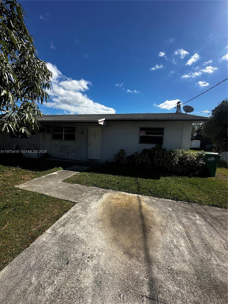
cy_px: 152
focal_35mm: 14
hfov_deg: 85.7
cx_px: 114
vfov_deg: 102.1
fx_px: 123
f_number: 2.2
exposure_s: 1/1855
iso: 50
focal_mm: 2.22
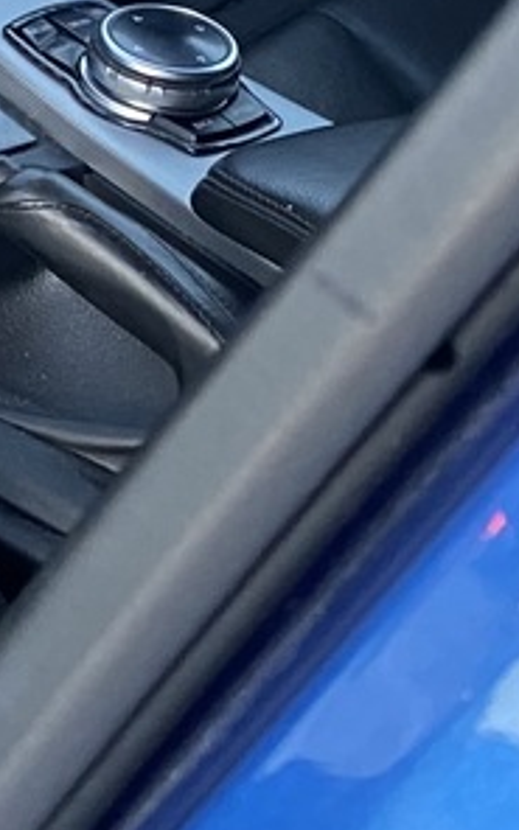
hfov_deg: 8.5
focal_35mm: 134
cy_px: 36
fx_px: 3033
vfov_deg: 15.4
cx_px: -915
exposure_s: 1/60
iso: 250
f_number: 1.8
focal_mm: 4.25
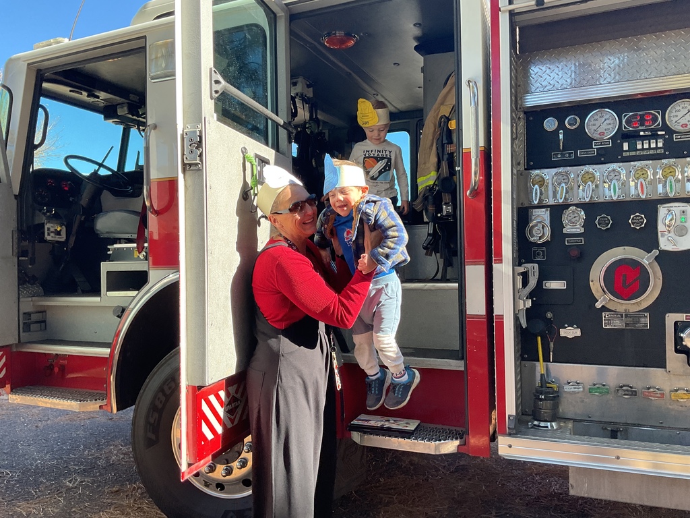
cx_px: 345
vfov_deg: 48.2
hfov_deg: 61.7
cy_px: 259
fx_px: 578
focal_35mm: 29
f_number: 1.8
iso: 16
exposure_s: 1/273
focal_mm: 3
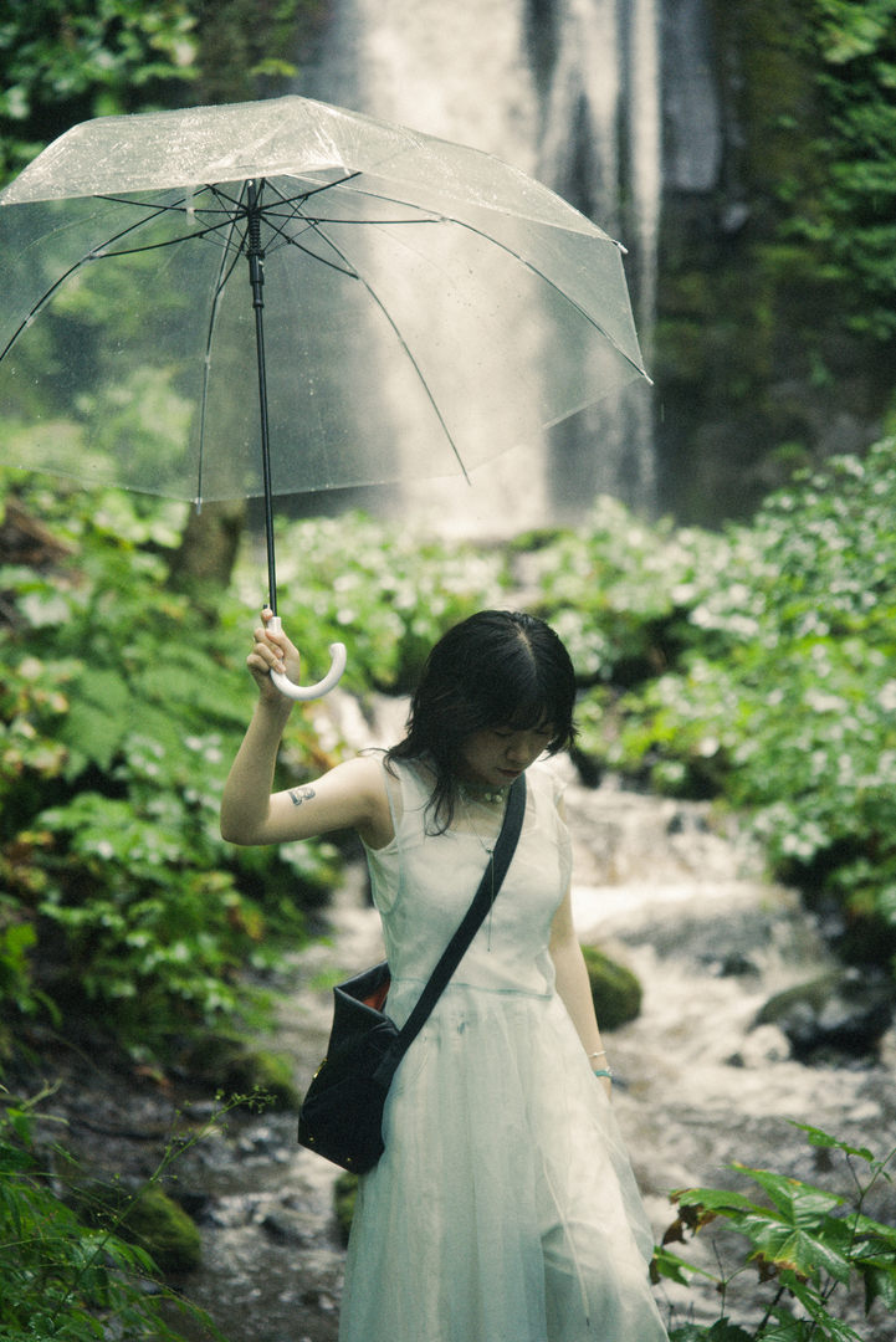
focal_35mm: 75
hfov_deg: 18.2
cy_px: 671
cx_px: 448
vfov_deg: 27.0
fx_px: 2797
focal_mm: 75
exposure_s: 1/400
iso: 640
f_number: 2.8
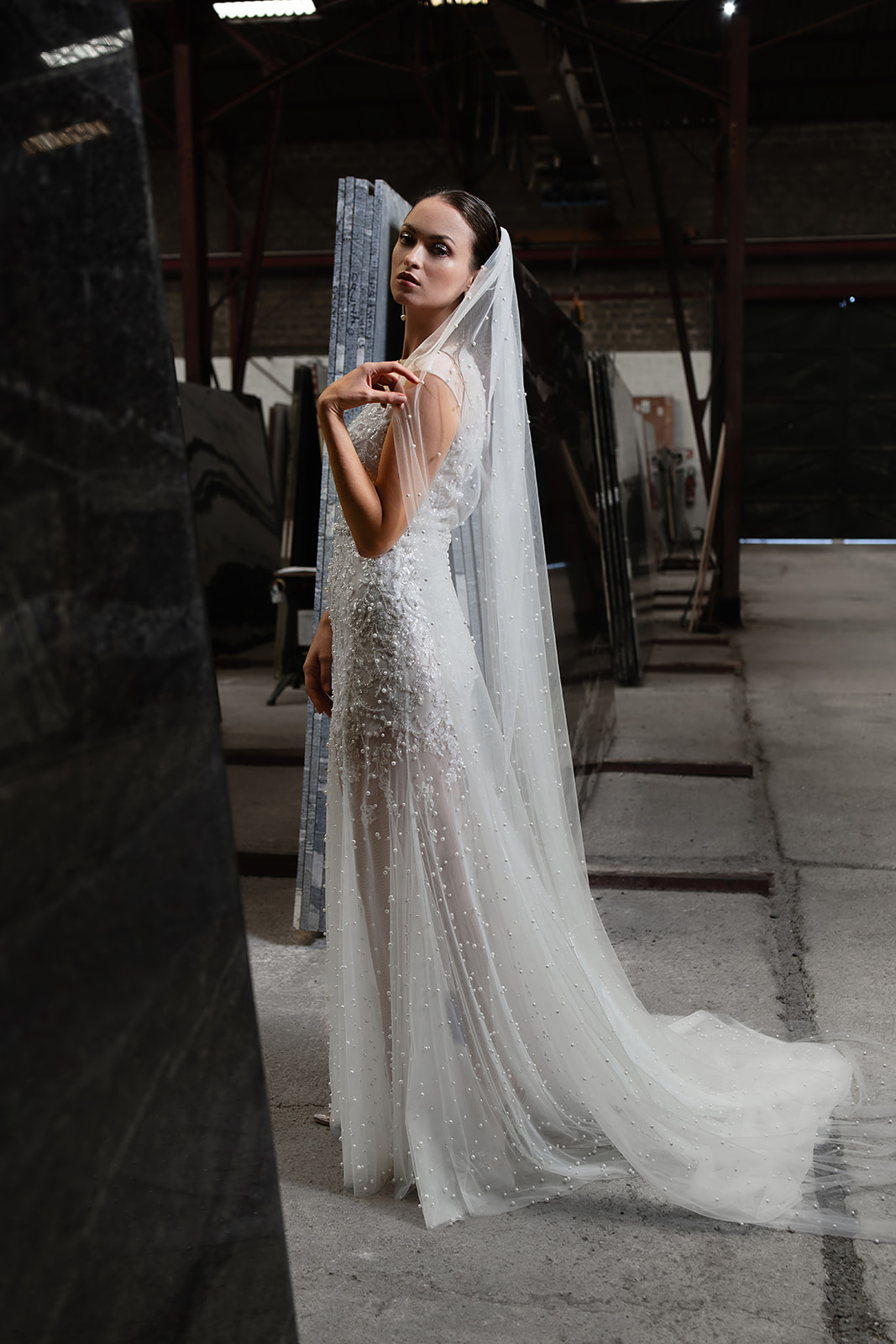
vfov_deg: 54.4
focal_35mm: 35
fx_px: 1306
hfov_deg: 37.9
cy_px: 672
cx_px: 448
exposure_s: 1/320
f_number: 3.2
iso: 500
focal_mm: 35
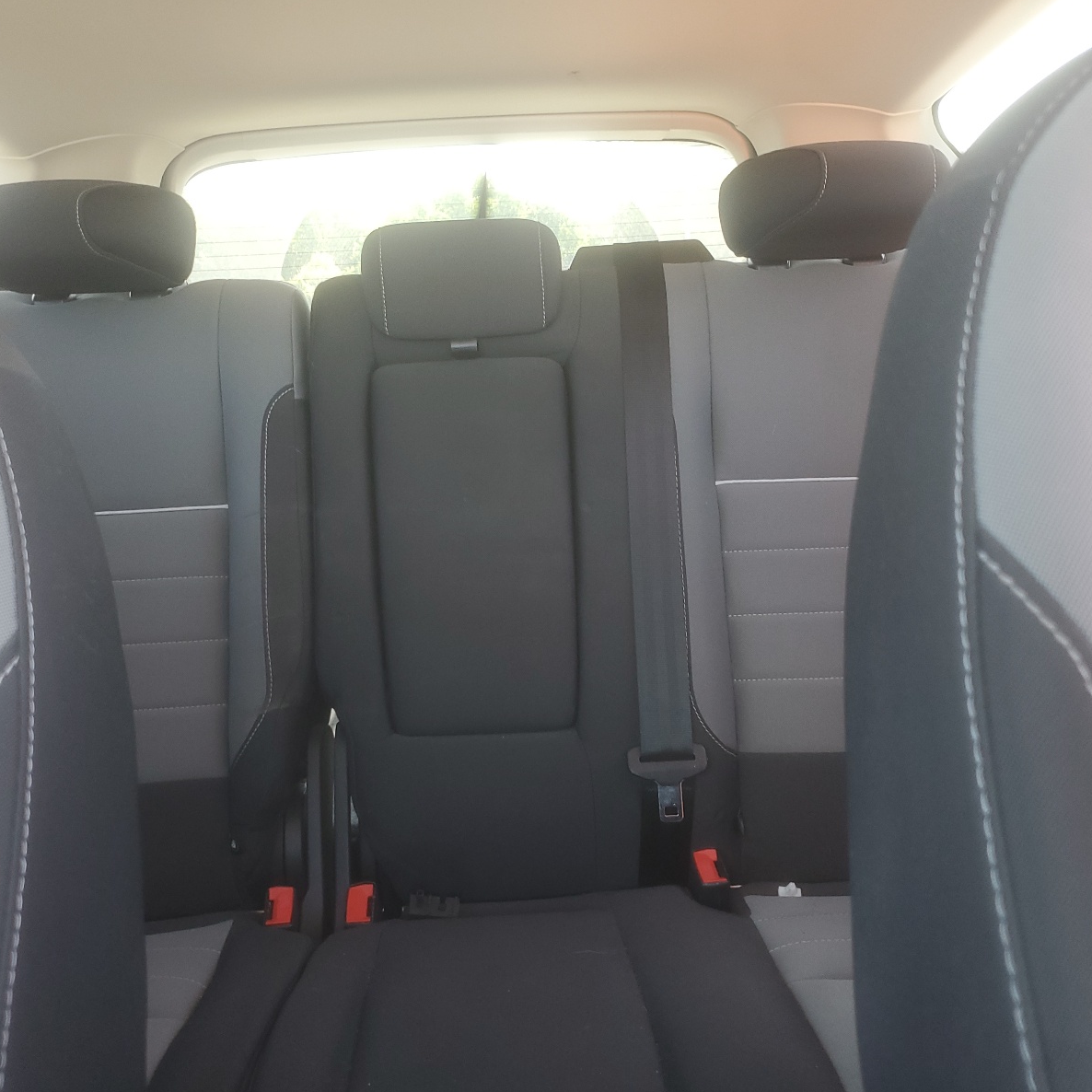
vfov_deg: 52.5
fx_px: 1106
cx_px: 542
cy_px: 544
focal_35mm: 31
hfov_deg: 52.5
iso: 67
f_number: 1.5
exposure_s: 1/60.2
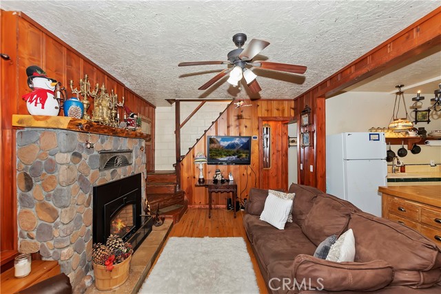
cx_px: 220
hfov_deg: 100.4
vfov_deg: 77.4
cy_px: 147
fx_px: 184
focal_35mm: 15
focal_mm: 10
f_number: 8
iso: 400
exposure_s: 1/30
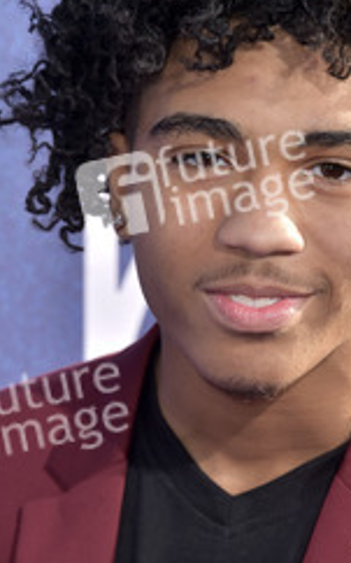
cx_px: 264
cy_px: 302
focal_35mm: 421
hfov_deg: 3.1
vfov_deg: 5.0
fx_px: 6451
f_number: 7.1
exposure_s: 1/250
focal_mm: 250
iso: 125
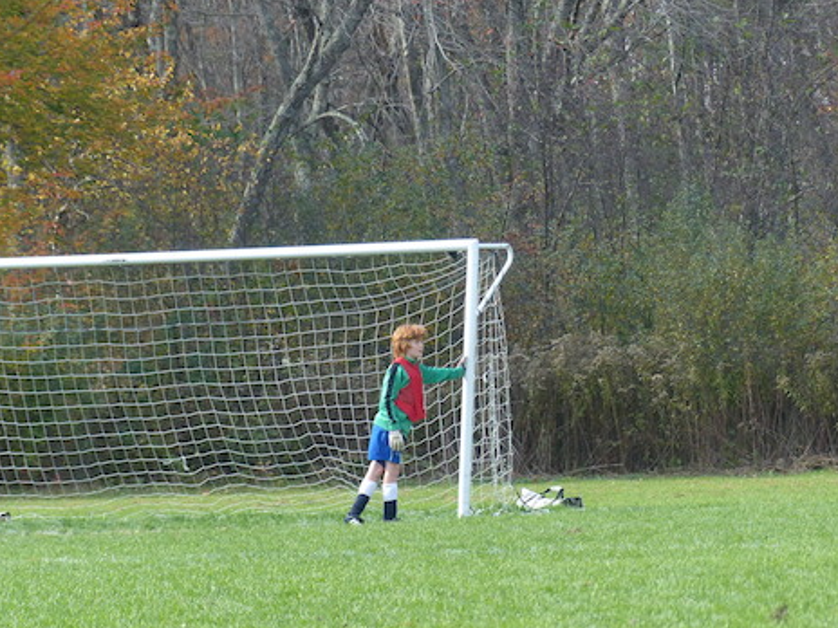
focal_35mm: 302
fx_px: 7311
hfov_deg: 6.6
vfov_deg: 4.9
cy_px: 330
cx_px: 402
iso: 320
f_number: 2.8
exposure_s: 1/500
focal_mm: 47.4
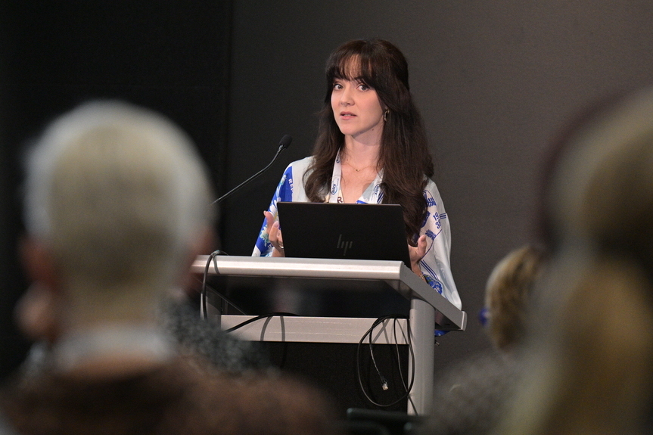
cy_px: 218
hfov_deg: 8.6
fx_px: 4352
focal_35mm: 240
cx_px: 326
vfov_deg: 5.7
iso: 1600
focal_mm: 160
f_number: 2.8
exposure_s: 1/160
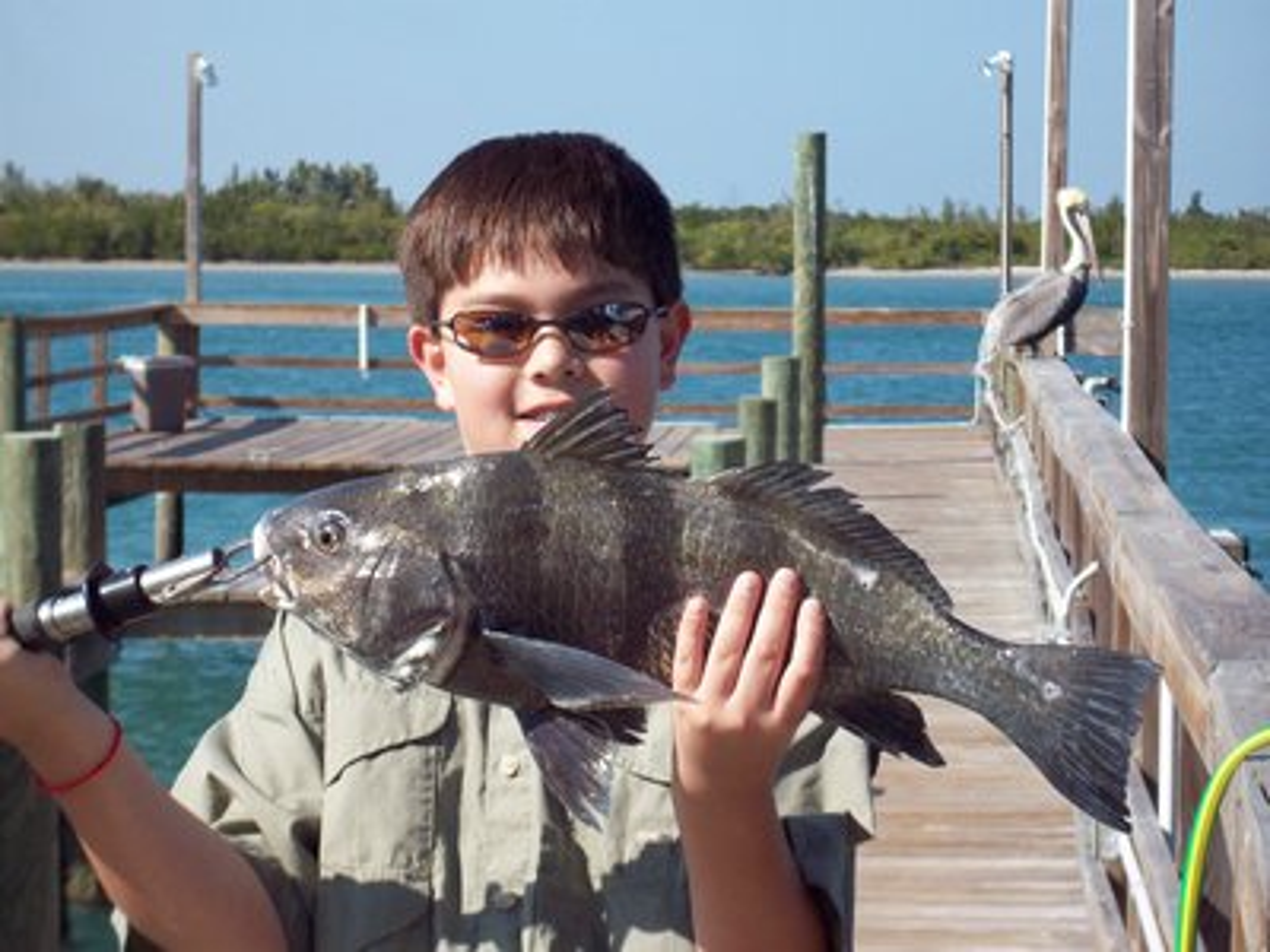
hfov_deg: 17.7
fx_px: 4072
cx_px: 635
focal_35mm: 111
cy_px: 476
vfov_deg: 13.3
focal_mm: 18.6
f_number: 5.2
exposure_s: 1/502
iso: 80
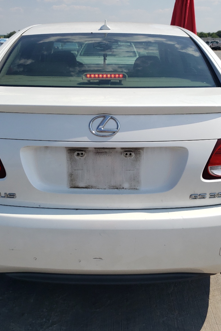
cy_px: 166
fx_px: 340
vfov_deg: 51.9
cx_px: 103
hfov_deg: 35.9
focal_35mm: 37
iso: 50
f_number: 1.5
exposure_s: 1/5000
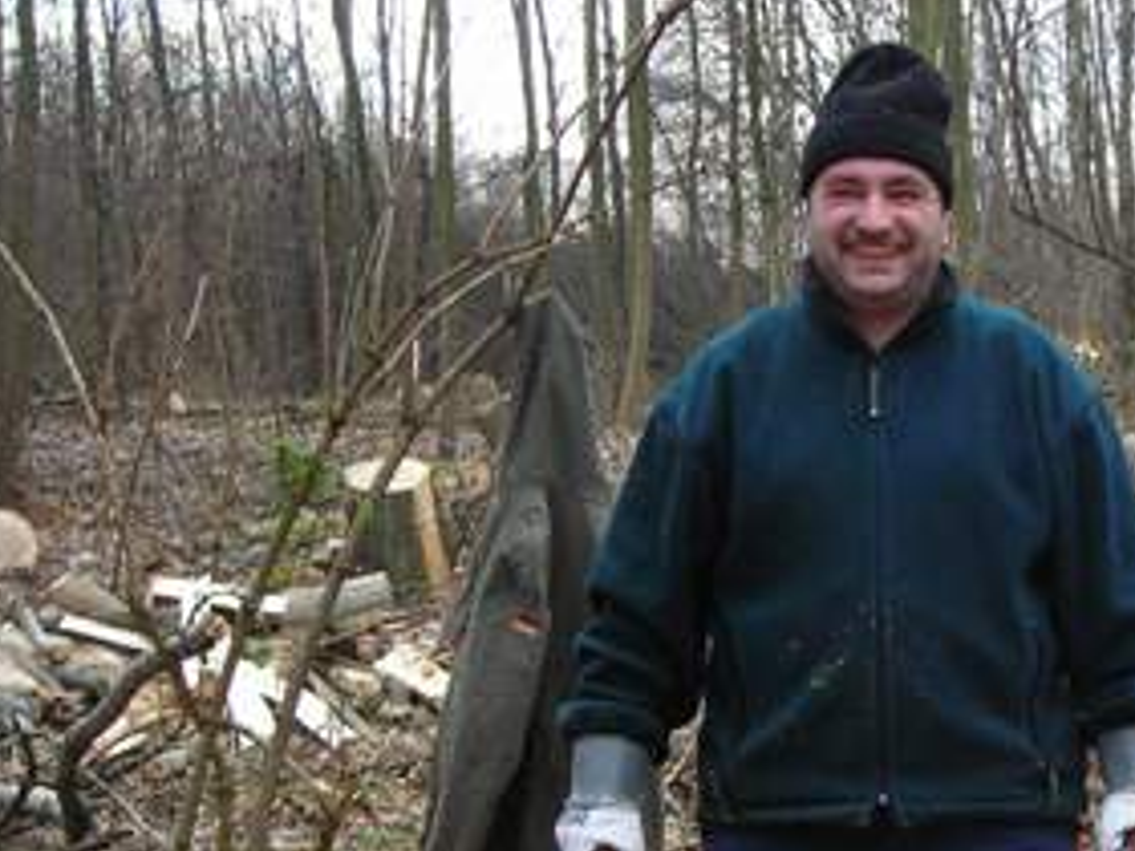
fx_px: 2853
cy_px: 762
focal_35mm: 87
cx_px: 1005
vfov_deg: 16.7
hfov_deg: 22.0
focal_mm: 6.3
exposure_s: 1/117
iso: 100
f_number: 3.2
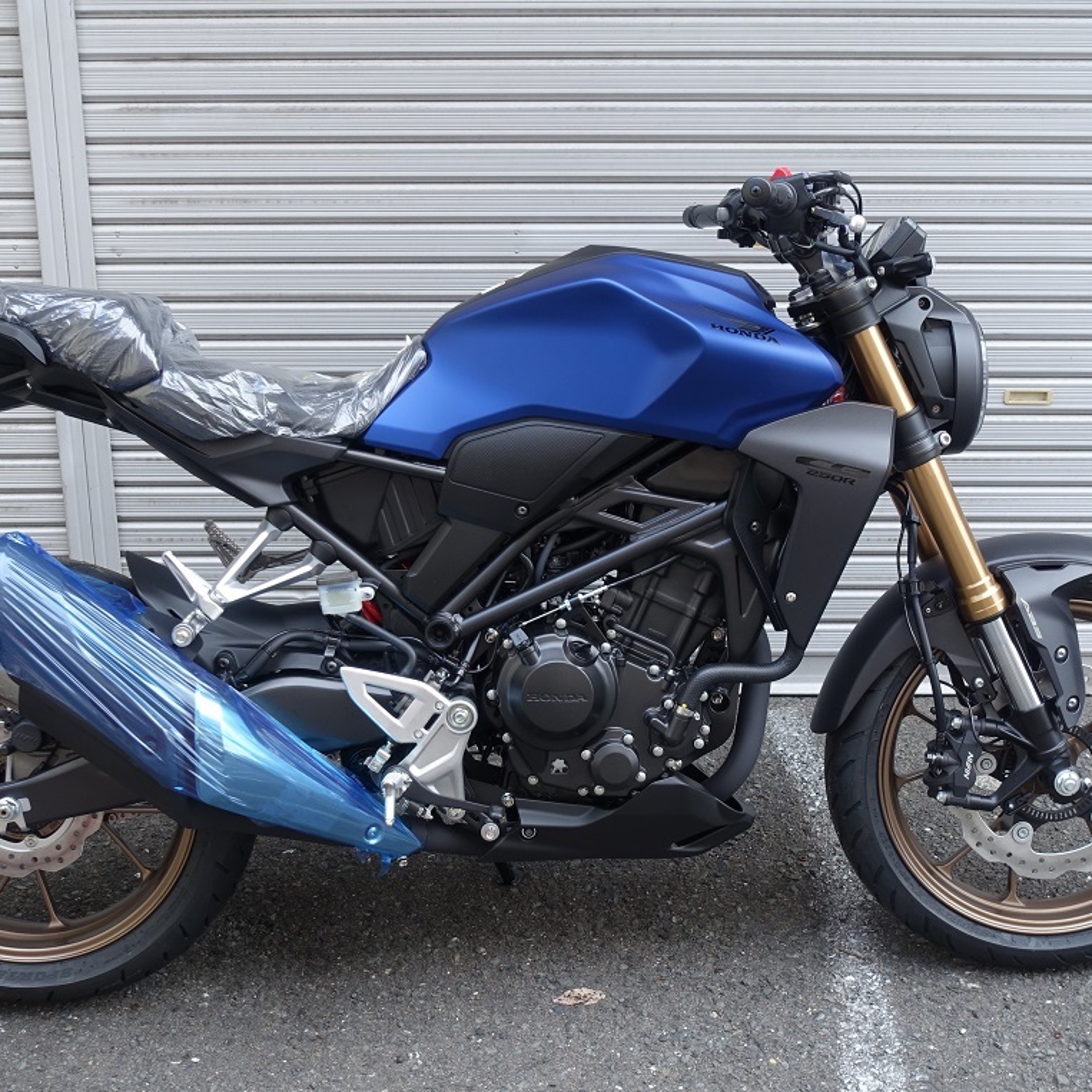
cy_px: 555
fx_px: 1856
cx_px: 502
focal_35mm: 52
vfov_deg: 32.8
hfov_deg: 32.8
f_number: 3.2
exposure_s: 1/100
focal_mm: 14.5
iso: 125
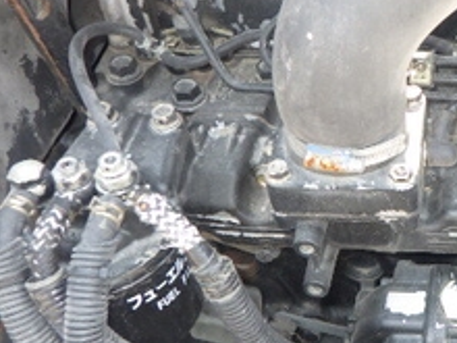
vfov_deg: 24.0
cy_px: 191
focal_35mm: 61
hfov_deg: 29.4
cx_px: 469
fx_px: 805
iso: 125
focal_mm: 5
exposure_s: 1/80
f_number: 3.5
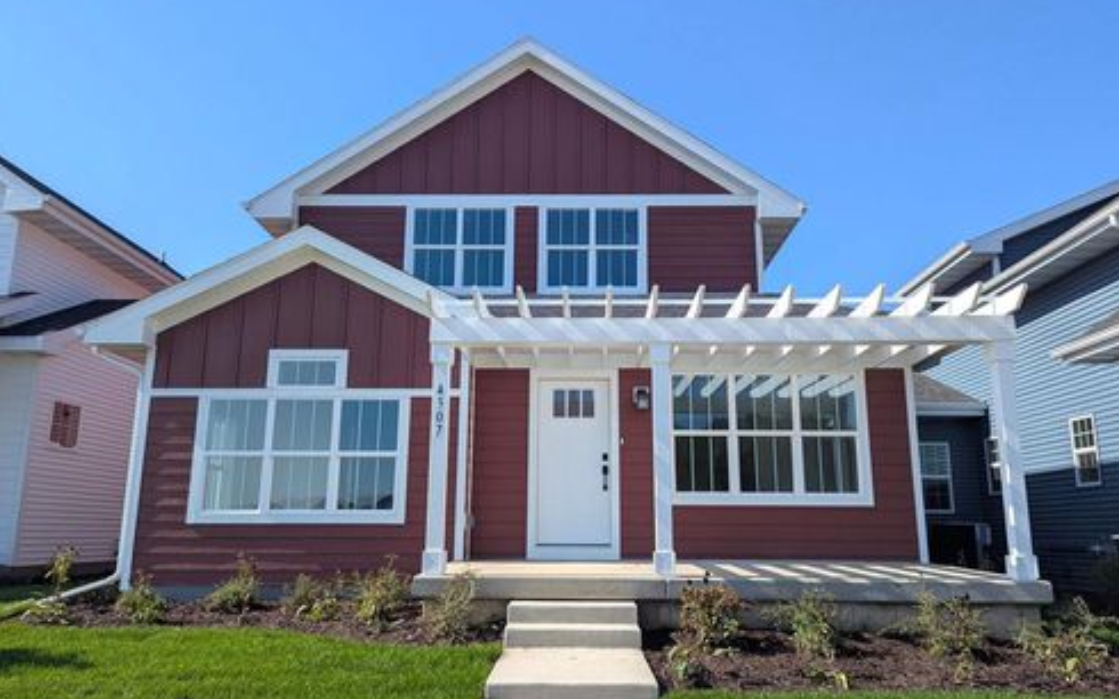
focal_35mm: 26
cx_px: 564
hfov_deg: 70.4
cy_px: 364
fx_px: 793
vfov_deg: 47.6
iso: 45
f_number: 1.85
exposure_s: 1/1984
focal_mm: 6.81
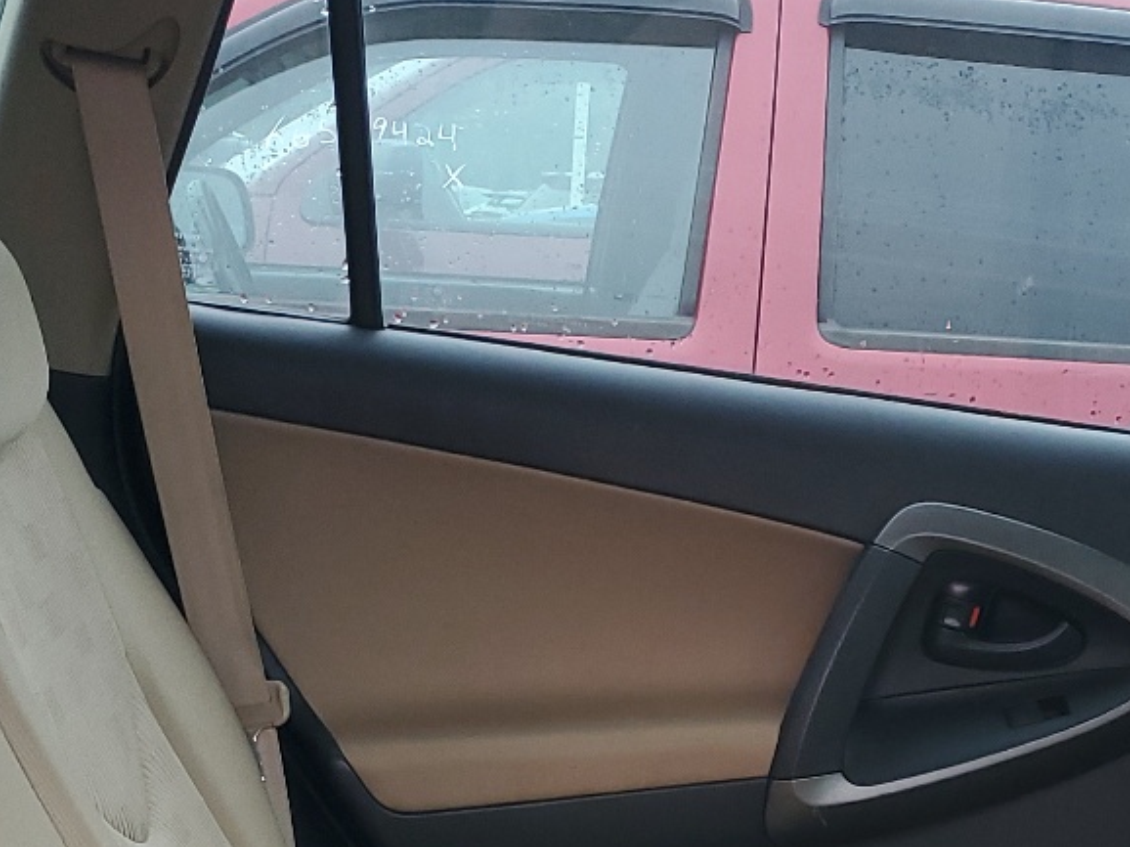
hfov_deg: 26.8
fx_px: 2349
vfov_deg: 19.3
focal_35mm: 72
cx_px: 802
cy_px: 1015
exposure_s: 1/120
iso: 84
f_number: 1.5
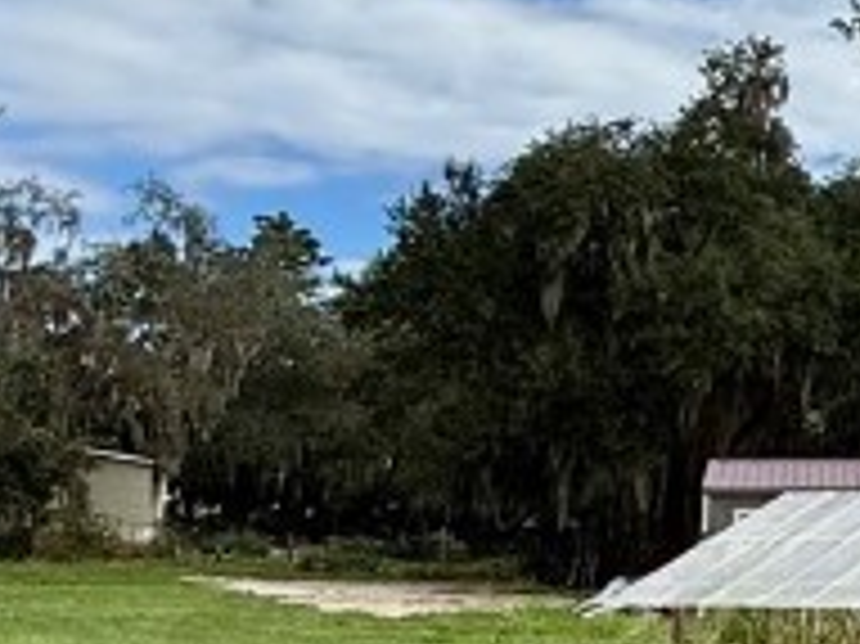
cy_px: 248
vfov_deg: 19.6
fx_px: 1862
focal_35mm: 75
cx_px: 1387
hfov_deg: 20.9
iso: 50
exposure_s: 1/2717
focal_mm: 2.22
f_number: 2.2
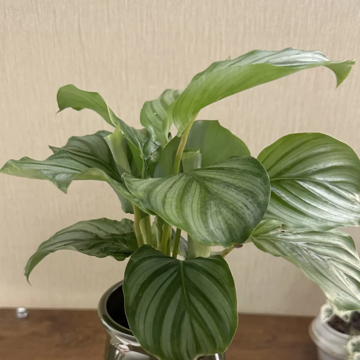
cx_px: 171
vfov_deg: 45.2
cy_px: 246
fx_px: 424
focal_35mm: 36
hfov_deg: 46.0
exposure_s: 1/50
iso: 320
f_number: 1.78
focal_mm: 6.86
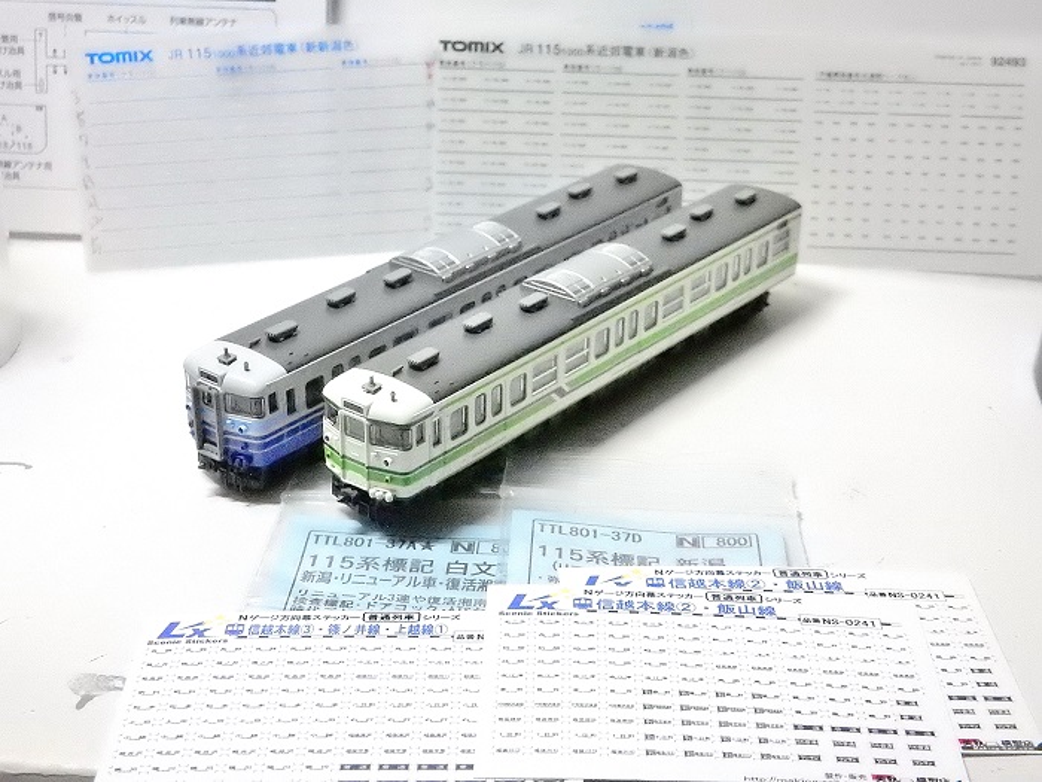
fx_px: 1806
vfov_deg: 24.4
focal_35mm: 60
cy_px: 391
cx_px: 521
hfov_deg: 32.2
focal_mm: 10.7
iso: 3200
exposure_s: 1/200
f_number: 4.5
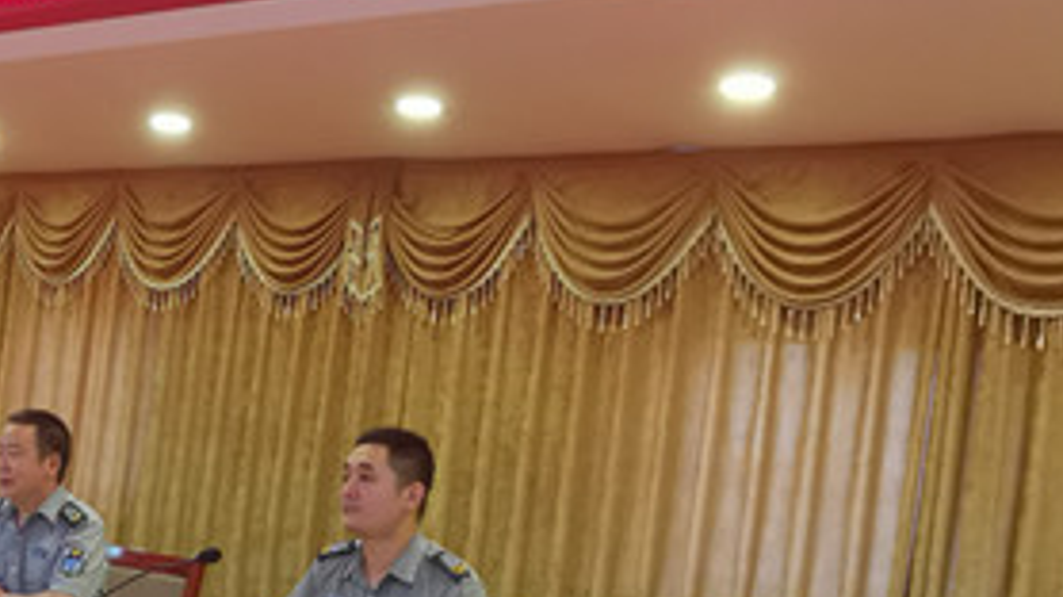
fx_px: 1380
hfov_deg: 40.6
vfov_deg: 24.1
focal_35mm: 49
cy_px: 450
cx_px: 233
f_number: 2.2
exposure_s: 1/36
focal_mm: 2.26
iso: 200
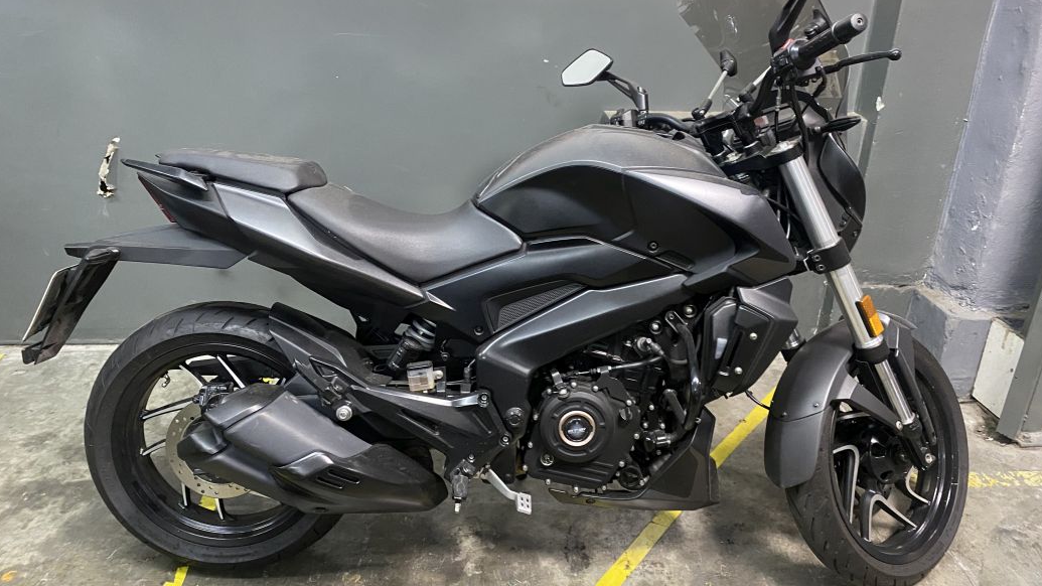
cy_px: 277
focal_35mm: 29
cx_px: 527
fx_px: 801
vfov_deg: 40.2
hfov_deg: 66.1
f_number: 1.8
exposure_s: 1/33
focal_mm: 4.25
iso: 500
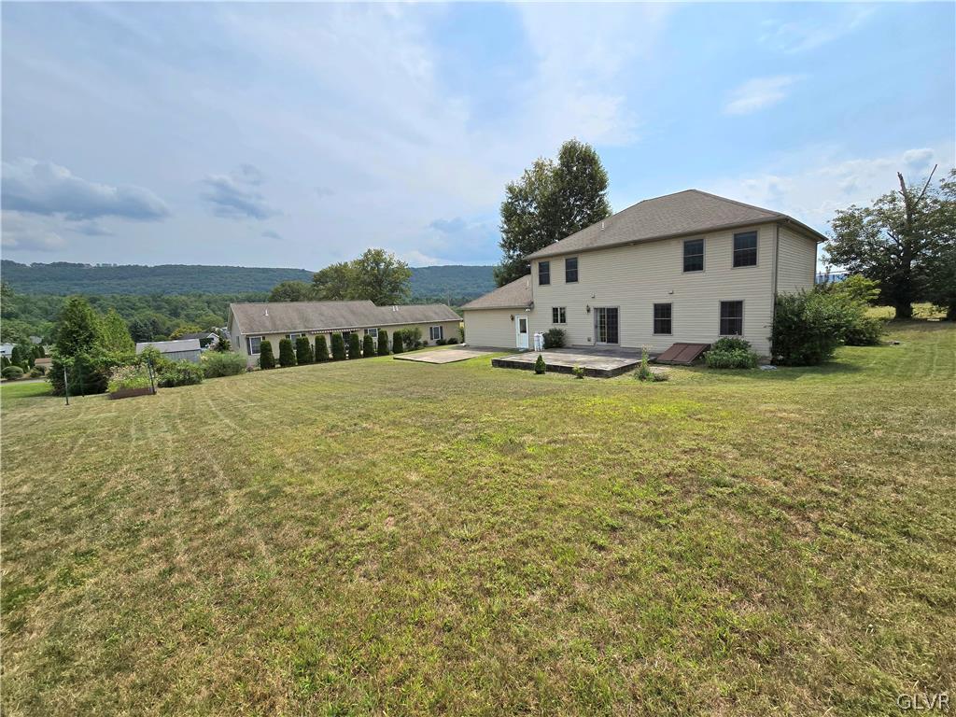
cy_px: 358
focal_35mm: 13
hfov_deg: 106.2
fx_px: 359
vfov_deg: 89.9
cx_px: 478
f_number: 2.2
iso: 50
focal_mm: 2.2
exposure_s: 1/5000
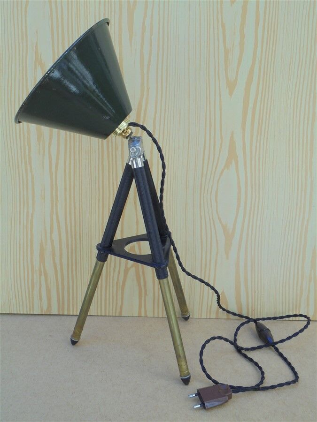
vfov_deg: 49.0
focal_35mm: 38
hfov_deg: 37.7
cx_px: 158
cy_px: 211
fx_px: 464
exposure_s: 1/100
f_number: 4.2
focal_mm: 6.9
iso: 100
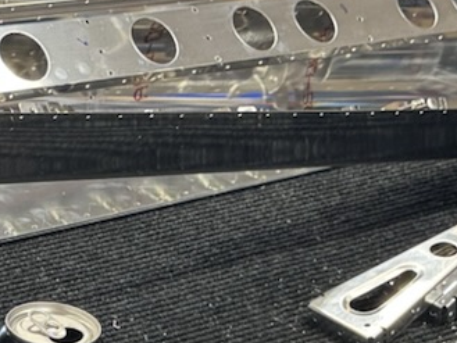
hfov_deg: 13.4
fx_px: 1928
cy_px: 376
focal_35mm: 146
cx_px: 33
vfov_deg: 10.1
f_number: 1.78
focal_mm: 6.76
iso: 125
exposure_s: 1/60
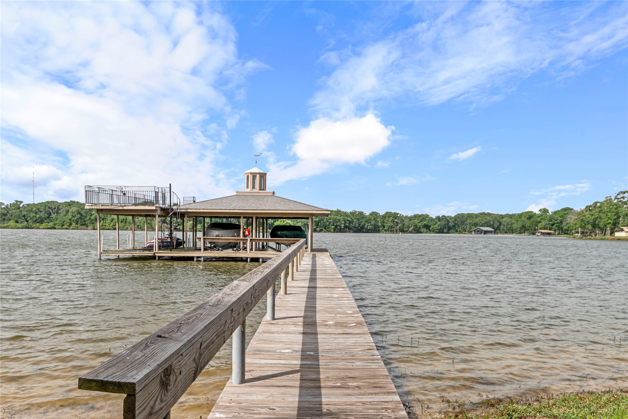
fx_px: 523
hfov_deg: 61.9
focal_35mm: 30
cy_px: 210
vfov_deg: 43.6
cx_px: 314
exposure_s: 1/640
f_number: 9
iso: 100
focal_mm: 20
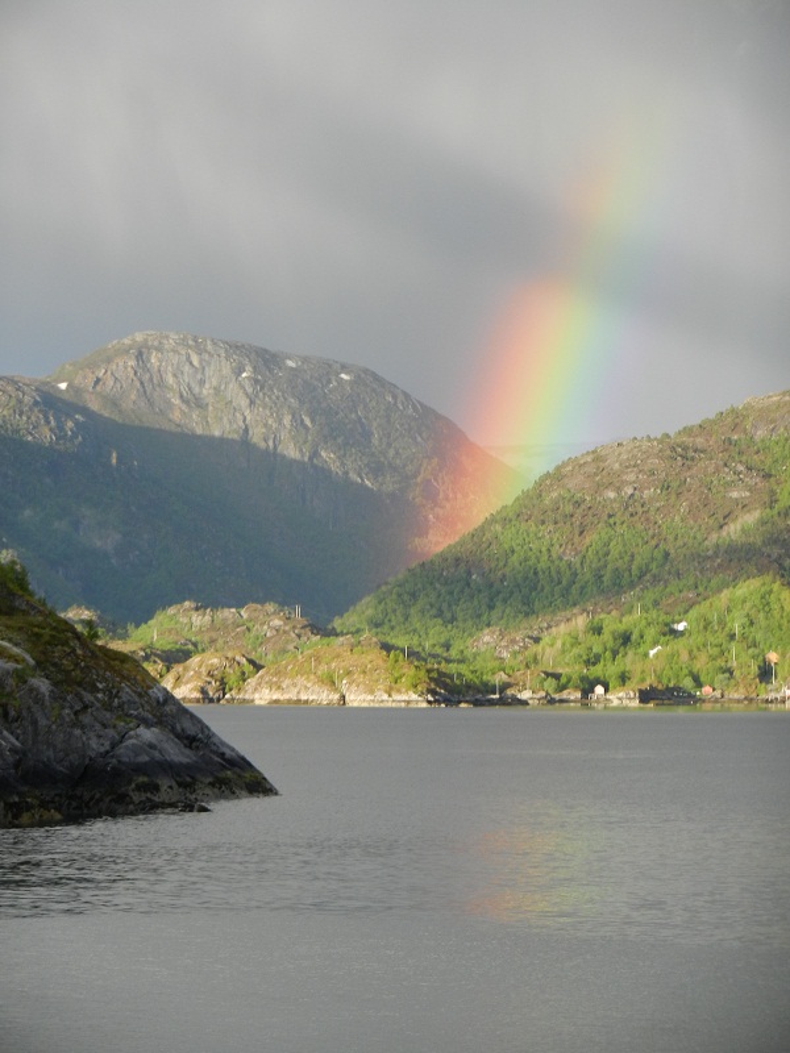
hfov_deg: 9.0
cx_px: 395
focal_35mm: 165
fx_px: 5021
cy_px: 526
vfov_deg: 12.0
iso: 160
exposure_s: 1/250
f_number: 5.3
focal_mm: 29.7
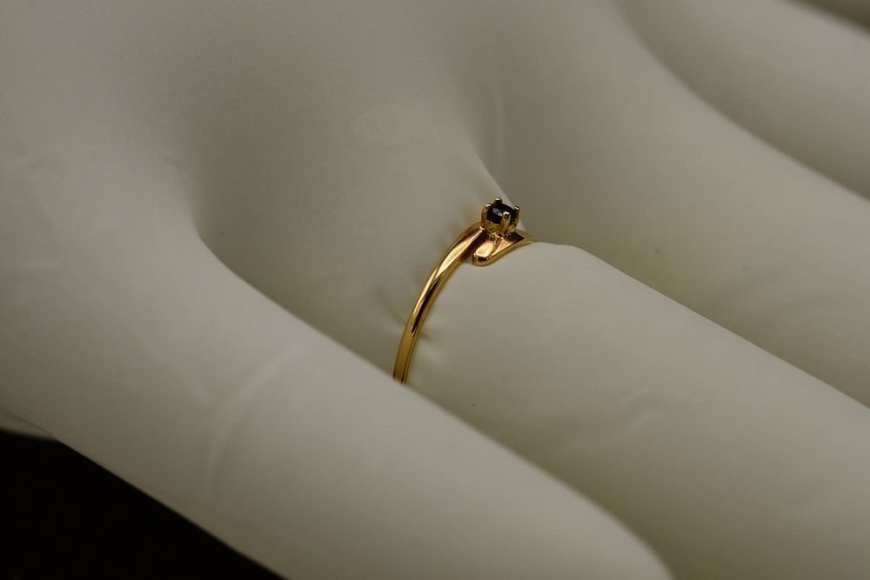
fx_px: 3794
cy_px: 290
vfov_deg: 8.7
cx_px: 435
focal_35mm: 157
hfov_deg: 13.1
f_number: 9
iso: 160
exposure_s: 1/320
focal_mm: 105
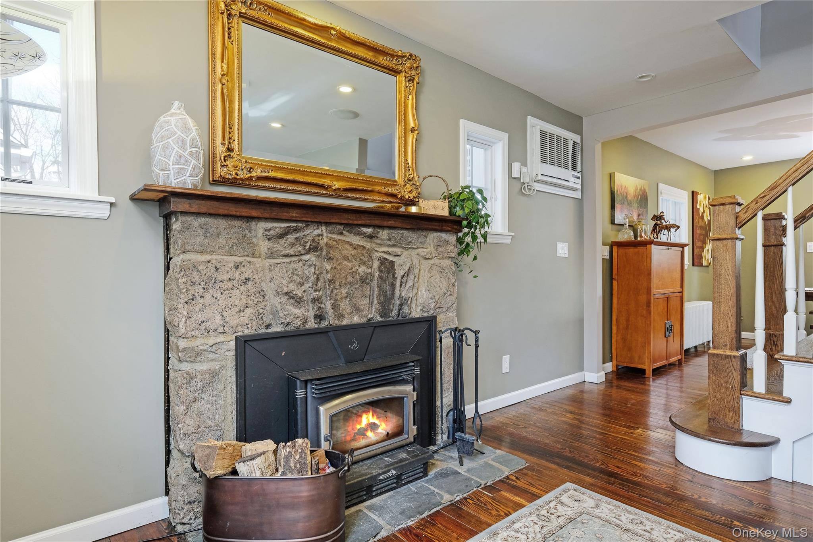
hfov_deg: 86.9
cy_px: 271
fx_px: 429
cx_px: 406
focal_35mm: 19
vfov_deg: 64.5
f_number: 8
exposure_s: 1/80
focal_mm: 12.6
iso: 400
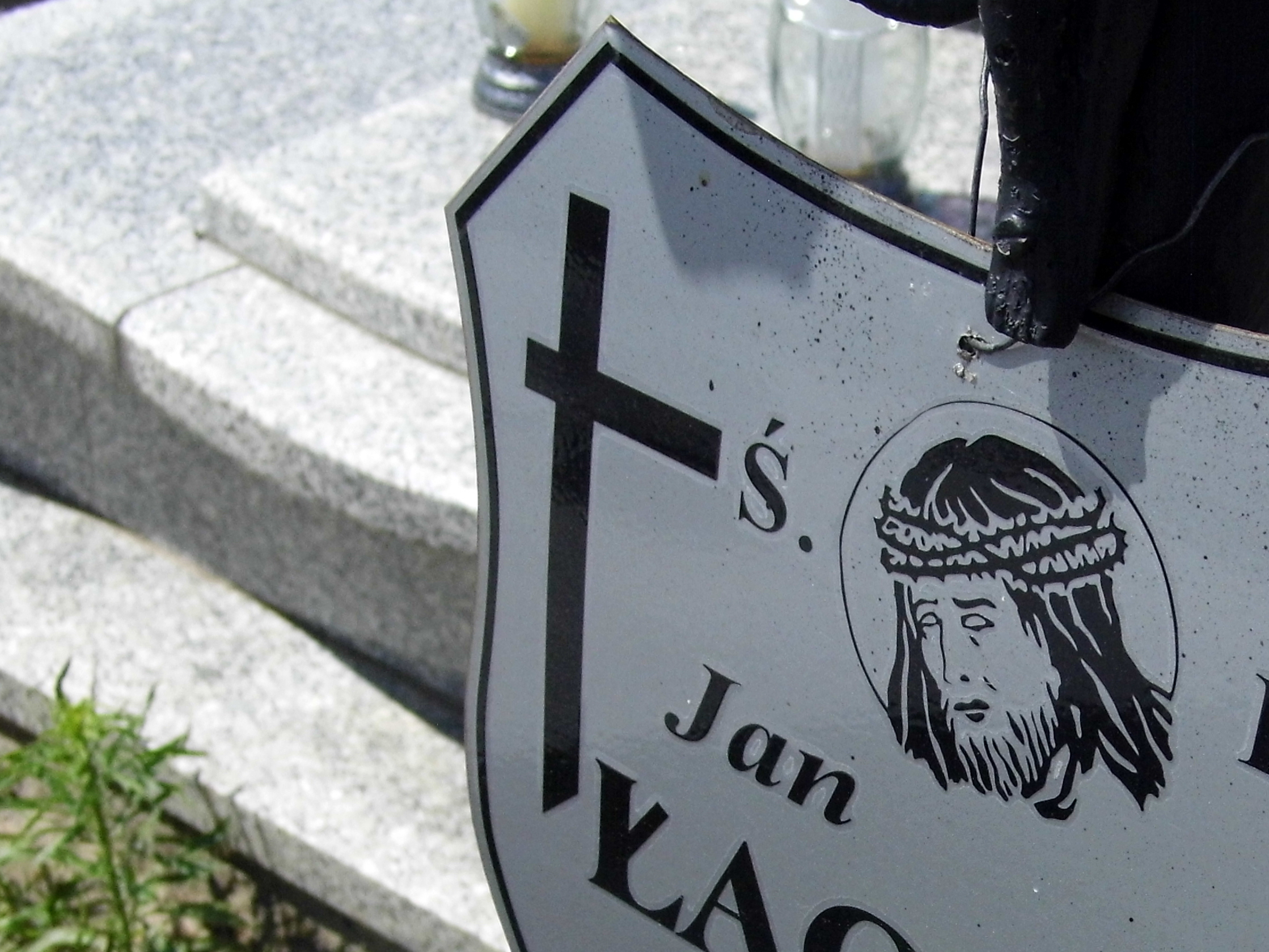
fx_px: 2566
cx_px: 964
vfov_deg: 20.4
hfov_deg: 27.4
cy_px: 933
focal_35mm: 70
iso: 100
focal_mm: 6.1
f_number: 9.6
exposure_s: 1/200
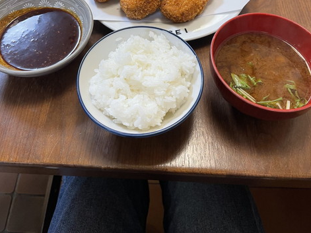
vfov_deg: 39.1
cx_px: 155
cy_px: 27
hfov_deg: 54.0
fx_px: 305
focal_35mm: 34
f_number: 1.6
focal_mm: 5.1
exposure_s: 1/60
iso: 100
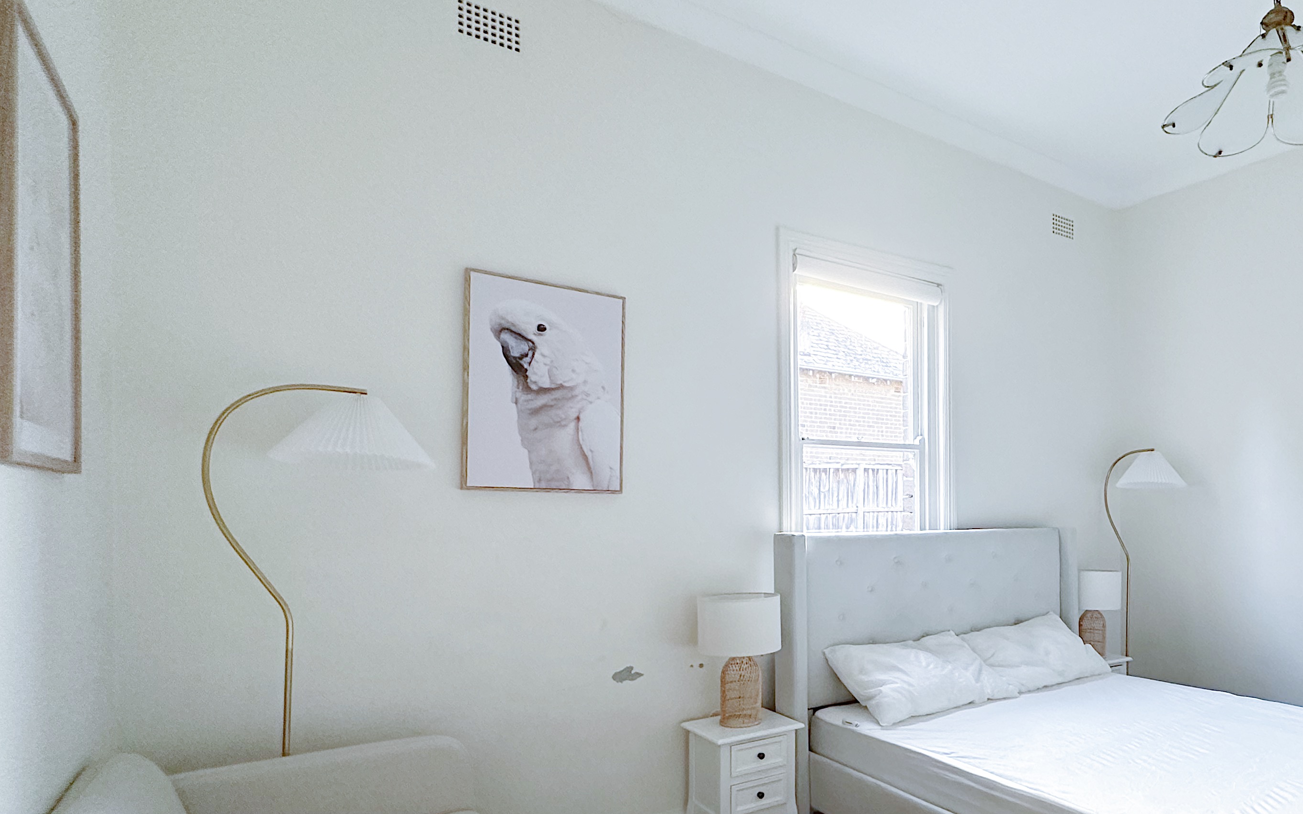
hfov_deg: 76.2
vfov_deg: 54.4
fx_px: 781
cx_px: 904
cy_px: 509
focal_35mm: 22
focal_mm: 2.22
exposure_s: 1/96
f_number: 2.2
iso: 320
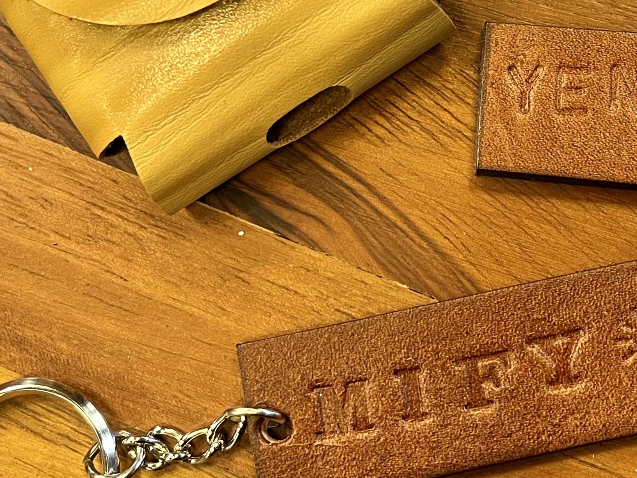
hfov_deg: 31.9
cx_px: 429
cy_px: 80
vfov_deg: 24.0
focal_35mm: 60
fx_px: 1104
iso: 125
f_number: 1.6
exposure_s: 1/60
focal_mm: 5.1
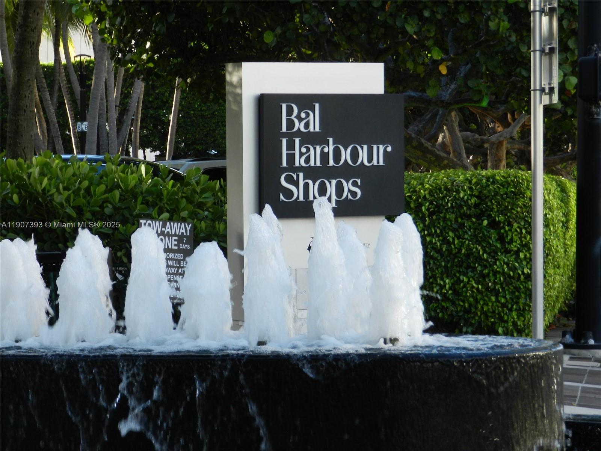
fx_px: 2517
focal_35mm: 145
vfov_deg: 10.2
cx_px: 300
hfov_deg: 13.6
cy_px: 226
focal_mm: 25.7
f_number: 5.1
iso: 160
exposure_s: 1/100
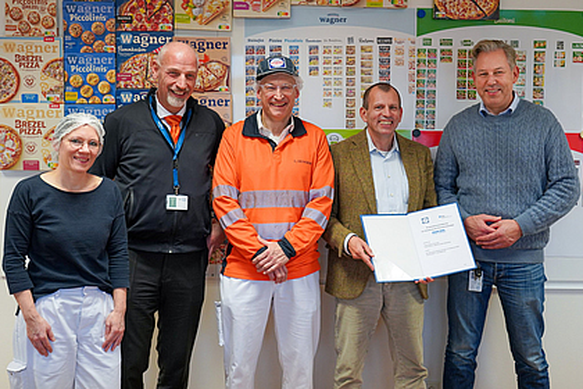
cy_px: 194
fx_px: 745
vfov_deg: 29.2
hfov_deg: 42.7
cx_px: 292
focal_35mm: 46
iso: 1600
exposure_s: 1/160
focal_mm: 46
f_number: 4
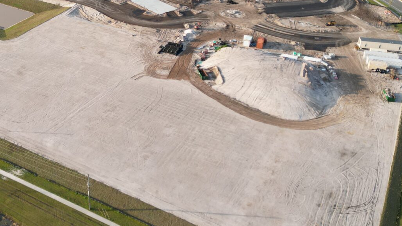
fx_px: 554
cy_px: 47
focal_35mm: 52
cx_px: 107
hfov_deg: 38.9
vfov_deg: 22.7
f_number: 1.7
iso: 160
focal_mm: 6.72
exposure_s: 1/1250
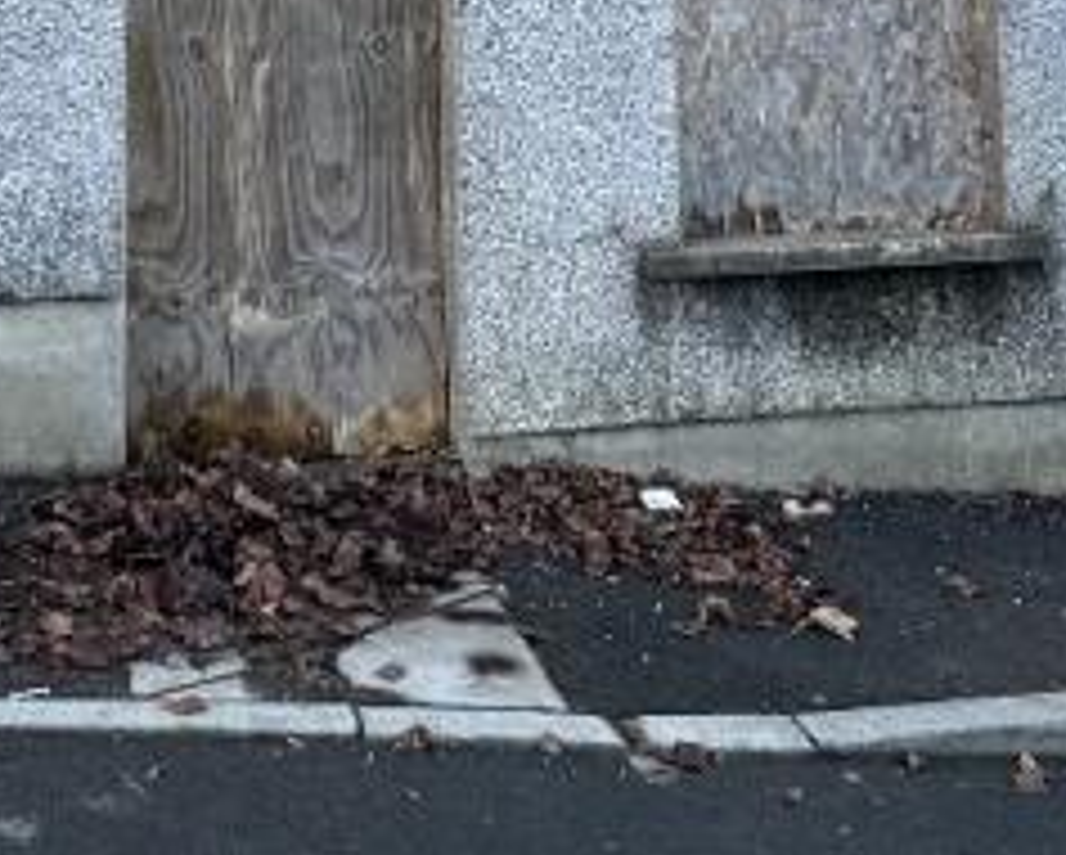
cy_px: -256
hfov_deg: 31.5
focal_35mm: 59
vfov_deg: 23.0
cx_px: 288
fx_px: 1863
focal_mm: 2.22
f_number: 2.2
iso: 40
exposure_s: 1/192
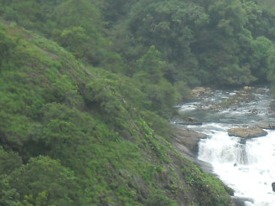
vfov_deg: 11.2
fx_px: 1017
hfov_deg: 14.5
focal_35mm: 128
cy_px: 291
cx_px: 391
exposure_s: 1/160
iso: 80
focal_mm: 6.72
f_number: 5.5
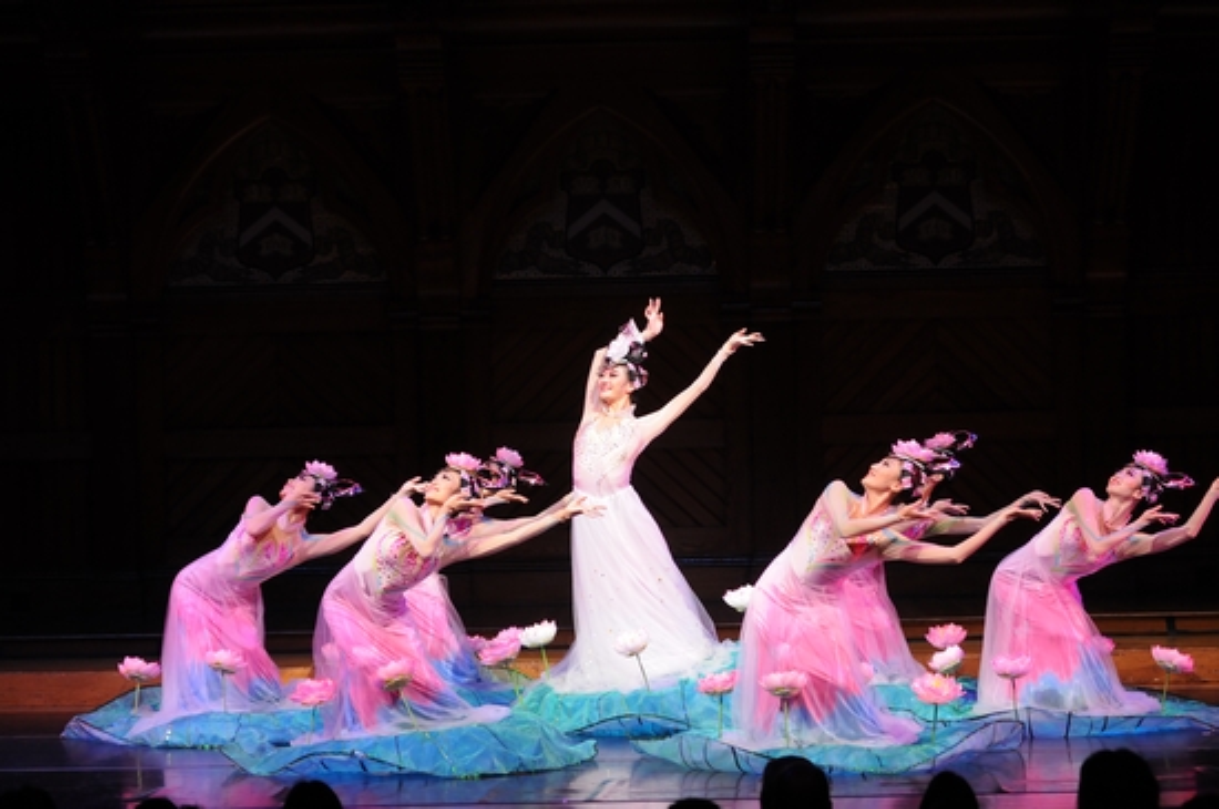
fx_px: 3550
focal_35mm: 105
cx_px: 610
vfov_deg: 13.0
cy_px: 404
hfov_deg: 19.5
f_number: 2.8
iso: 800
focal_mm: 70
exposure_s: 1/160
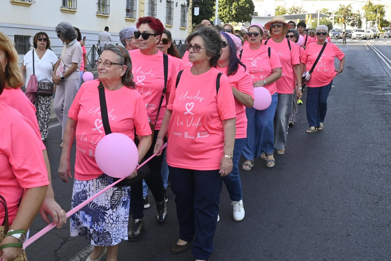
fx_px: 500
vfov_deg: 29.2
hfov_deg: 42.6
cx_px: 160
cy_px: 102
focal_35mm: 46
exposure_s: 1/200
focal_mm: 22
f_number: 5.6
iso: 250
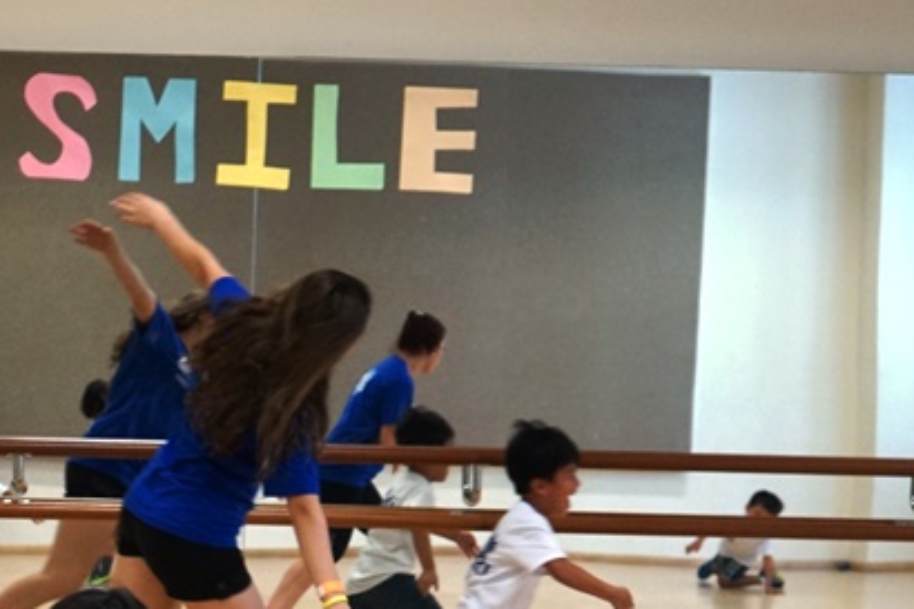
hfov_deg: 15.4
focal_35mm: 130
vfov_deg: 10.4
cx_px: -33
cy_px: 686
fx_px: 3299
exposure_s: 1/160
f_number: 5
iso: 1000
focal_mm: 52
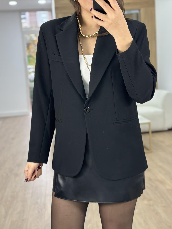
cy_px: 114
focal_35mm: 48
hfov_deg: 30.3
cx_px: 86
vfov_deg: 39.6
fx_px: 318
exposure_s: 1/100
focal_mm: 6.86
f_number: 1.78
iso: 100
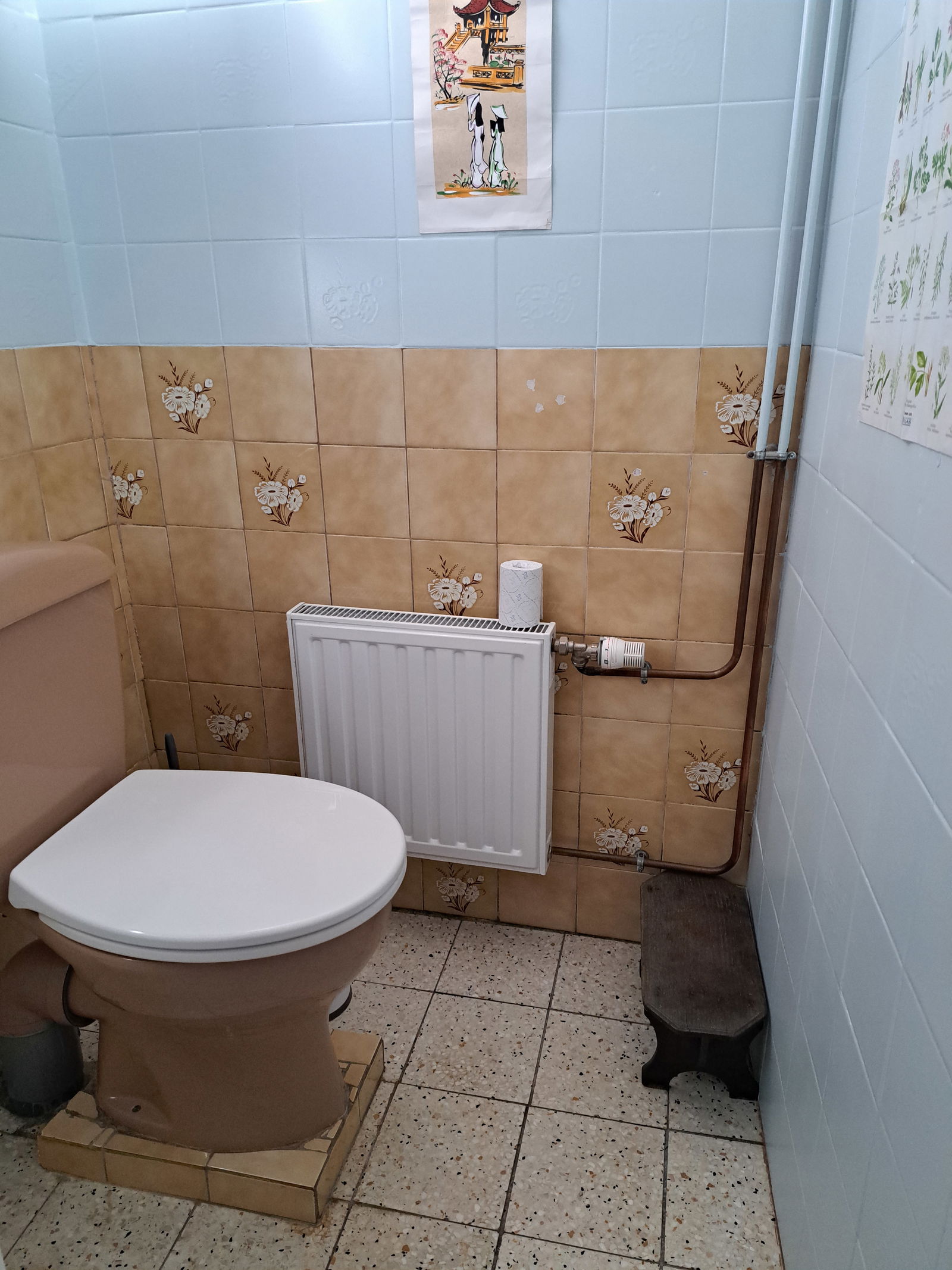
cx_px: 476
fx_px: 880
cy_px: 635
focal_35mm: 24
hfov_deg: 56.8
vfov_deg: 71.6
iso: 400
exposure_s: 1/50
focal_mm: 5.23
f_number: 1.8
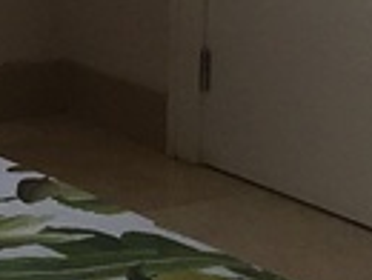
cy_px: -97
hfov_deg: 7.6
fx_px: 2455
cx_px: -753
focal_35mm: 228
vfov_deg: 6.5
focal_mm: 4.15
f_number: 2.2
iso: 25
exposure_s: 1/458
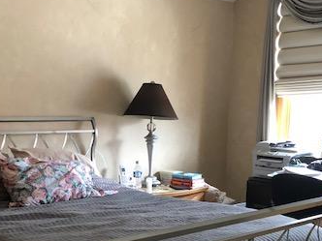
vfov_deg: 26.1
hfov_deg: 35.5
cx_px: 147
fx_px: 502
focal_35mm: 54
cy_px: 218
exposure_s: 1/15
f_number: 1.8
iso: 80
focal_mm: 4
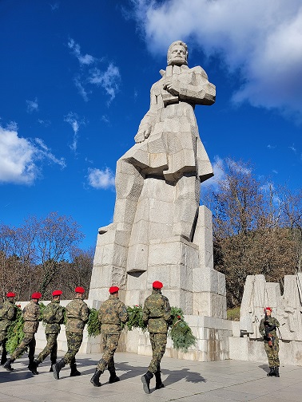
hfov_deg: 53.1
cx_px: 151
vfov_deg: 67.3
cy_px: 201
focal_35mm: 26
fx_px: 302
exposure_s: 1/3026
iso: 40
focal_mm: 5.4
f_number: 1.8
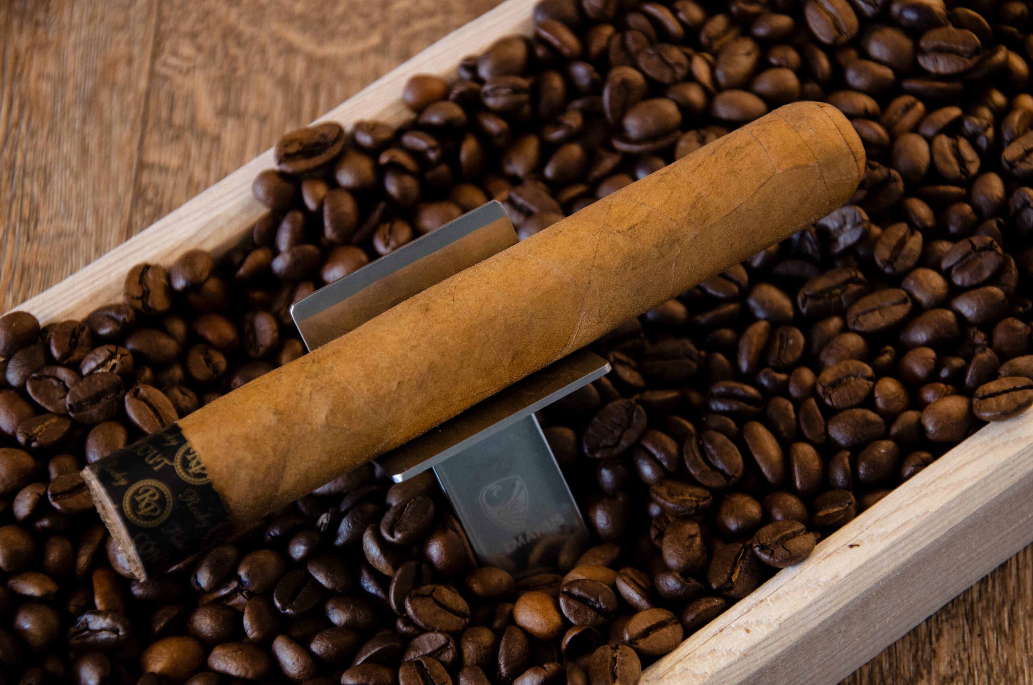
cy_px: 342
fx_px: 3436
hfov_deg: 17.1
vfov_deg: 11.4
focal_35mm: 120
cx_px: 516
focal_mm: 80
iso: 800
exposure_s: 1/30
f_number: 5.3
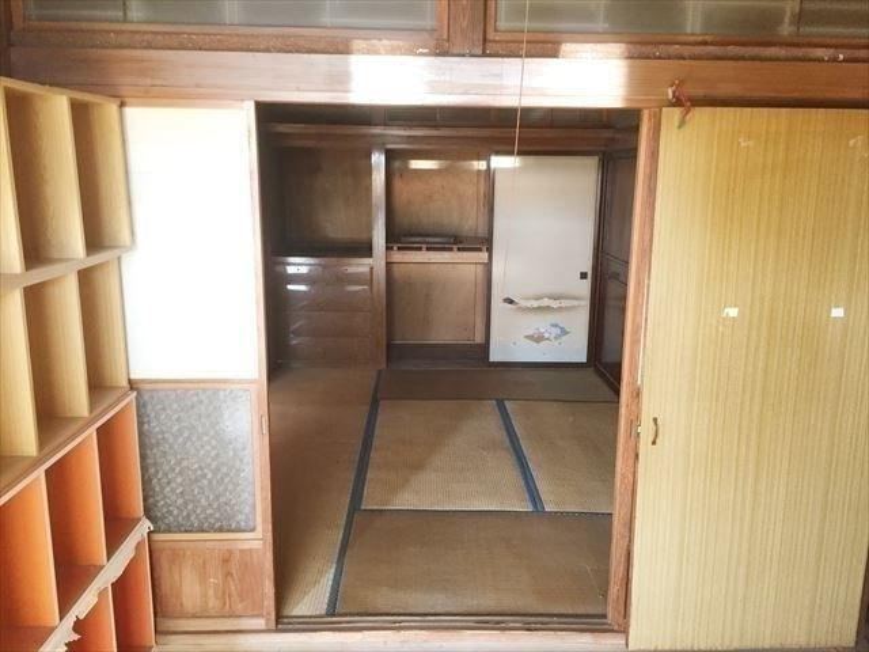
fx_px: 728
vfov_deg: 48.2
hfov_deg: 61.7
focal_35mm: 29
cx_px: 434
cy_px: 326
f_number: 2.2
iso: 160
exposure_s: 1/30
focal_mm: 4.15
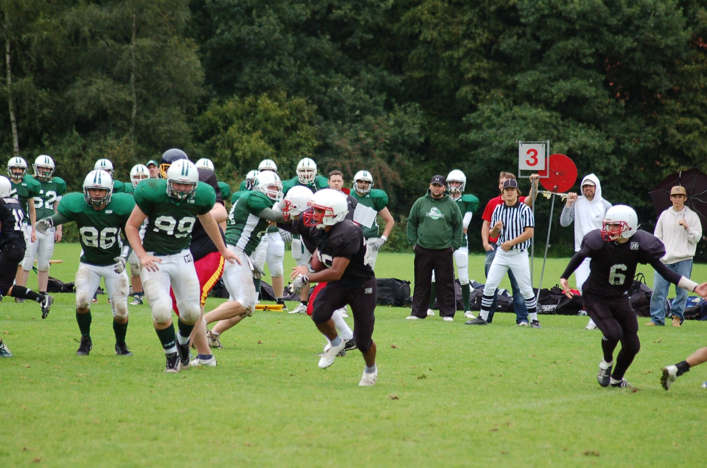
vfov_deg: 6.1
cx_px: 354
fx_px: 4410
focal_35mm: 225
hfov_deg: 9.2
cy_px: 234
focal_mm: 150
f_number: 4.5
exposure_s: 1/500
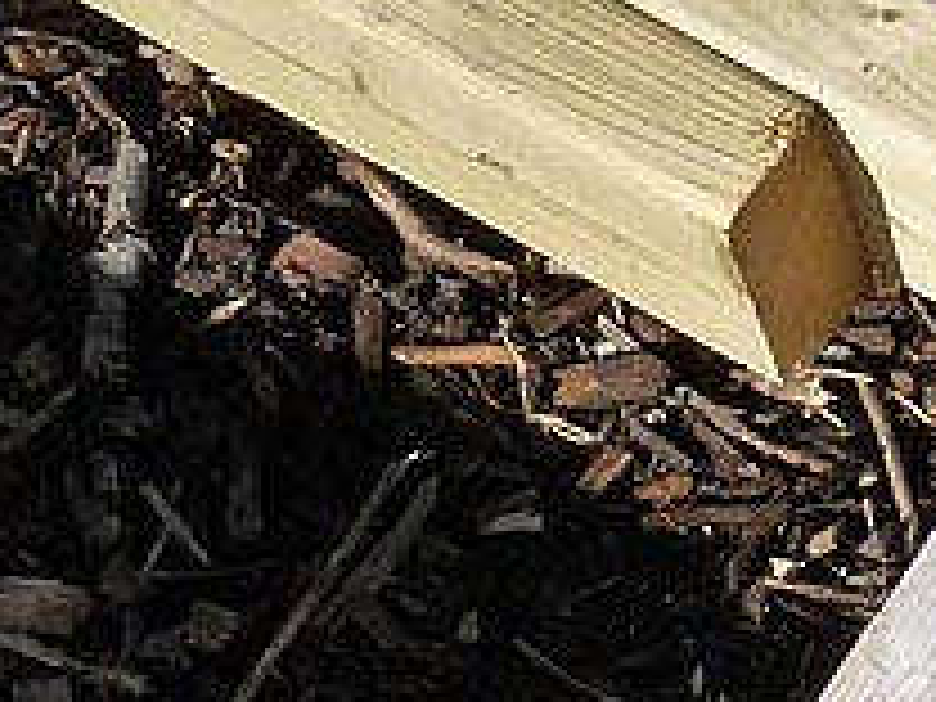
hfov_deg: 12.7
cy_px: 356
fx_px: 4002
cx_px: 1400
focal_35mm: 148
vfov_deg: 10.0
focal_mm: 4.8
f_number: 5.6
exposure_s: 1/500
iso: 160
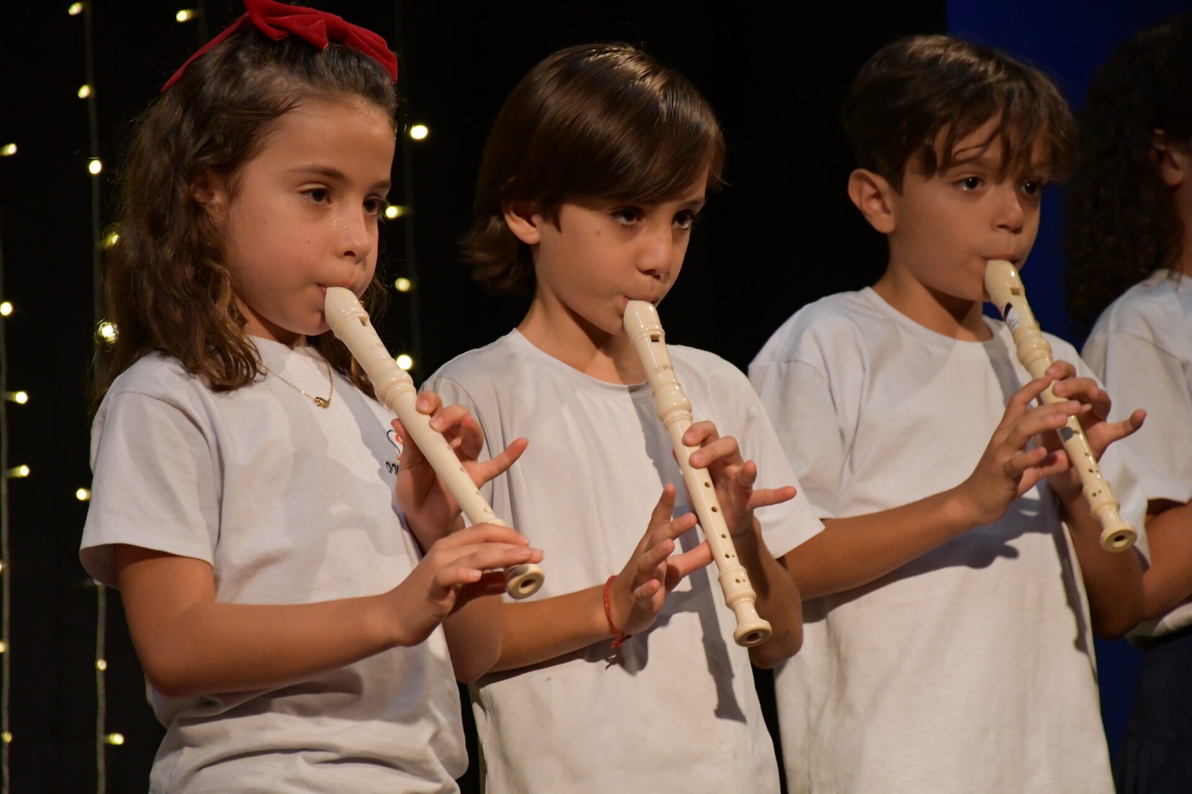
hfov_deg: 11.2
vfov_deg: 7.5
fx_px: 6059
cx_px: 596
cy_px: 397
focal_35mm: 183
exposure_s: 1/125
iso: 4000
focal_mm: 122
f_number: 5.6
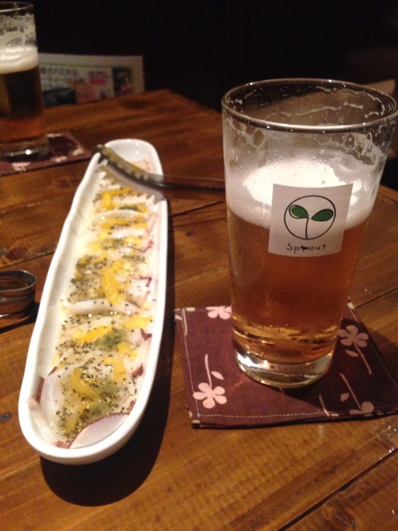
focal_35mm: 33
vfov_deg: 55.4
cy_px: 266
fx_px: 506
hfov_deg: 42.9
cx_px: 199
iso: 500
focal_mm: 4.12
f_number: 2.4
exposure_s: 1/15
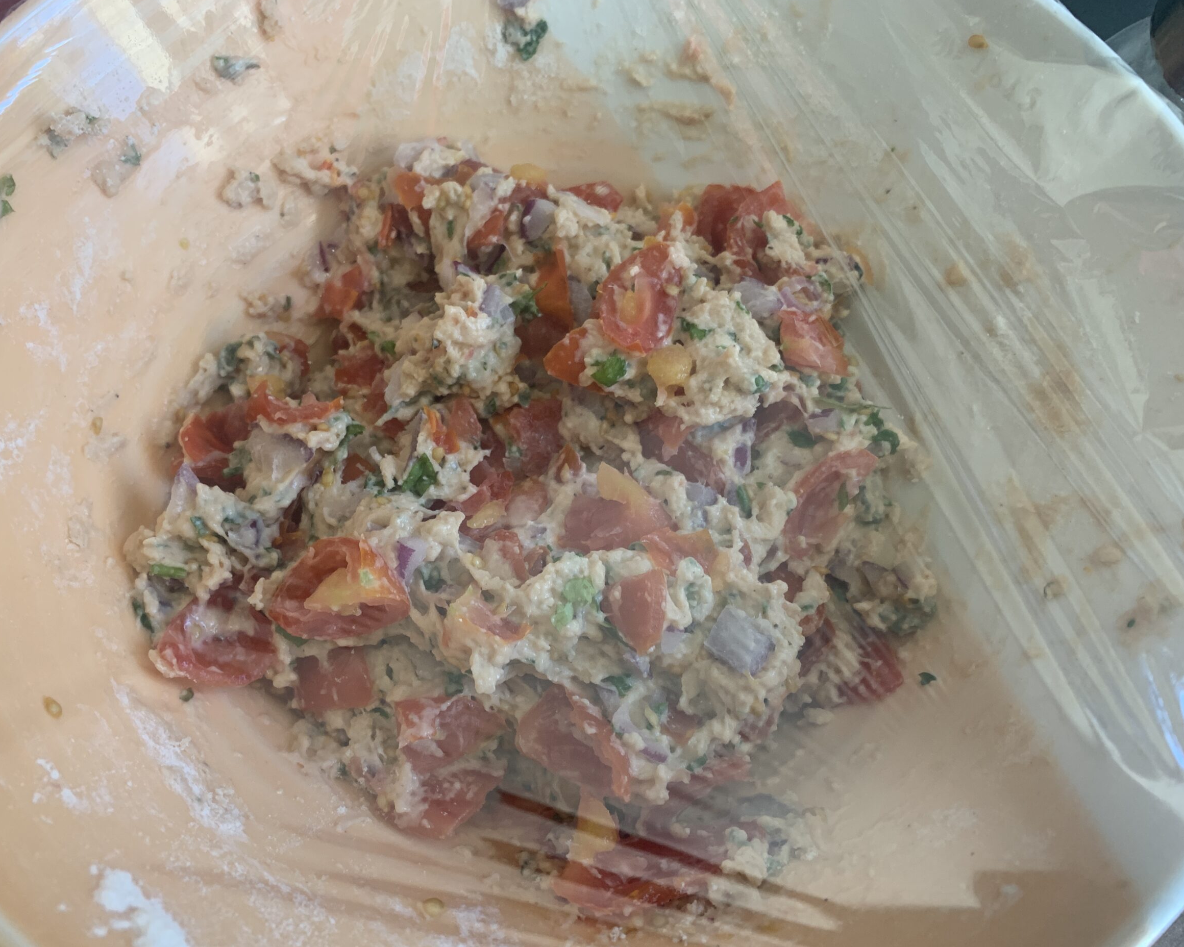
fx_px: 981
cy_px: 482
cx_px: 533
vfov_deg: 51.5
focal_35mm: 28
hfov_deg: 62.1
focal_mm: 4.25
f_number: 1.8
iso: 100
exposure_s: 1/91
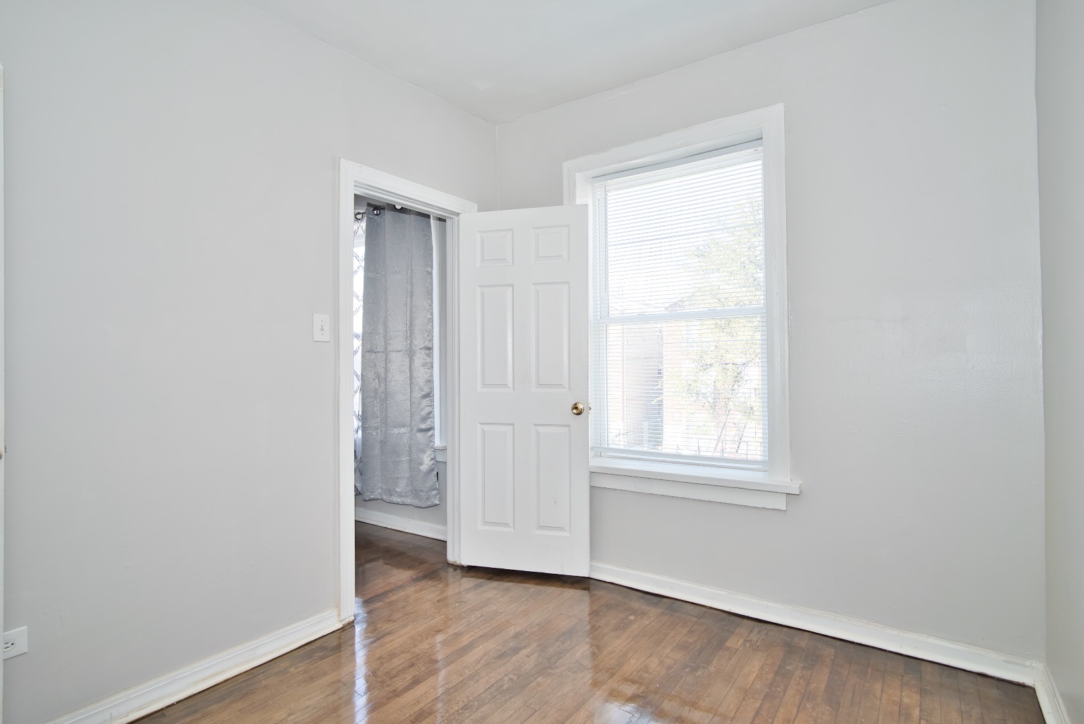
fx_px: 542
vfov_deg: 67.5
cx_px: 542
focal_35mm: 18
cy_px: 362
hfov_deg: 90.0
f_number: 7.1
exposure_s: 1/50
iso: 160
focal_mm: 18
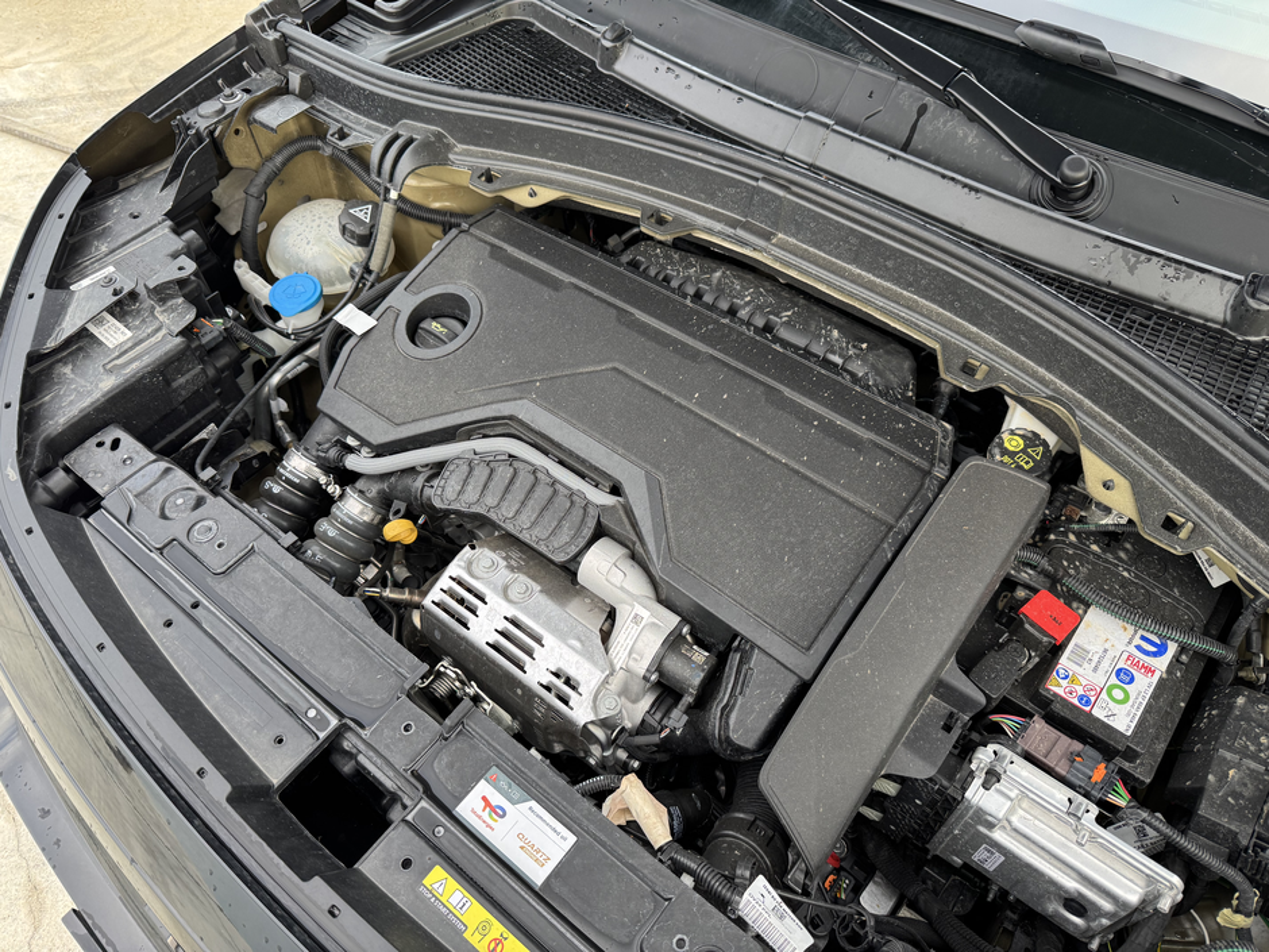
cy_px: 476
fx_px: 880
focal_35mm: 24
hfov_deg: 71.6
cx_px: 634
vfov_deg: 56.8
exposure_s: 1/121
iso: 100
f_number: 1.78
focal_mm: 6.76
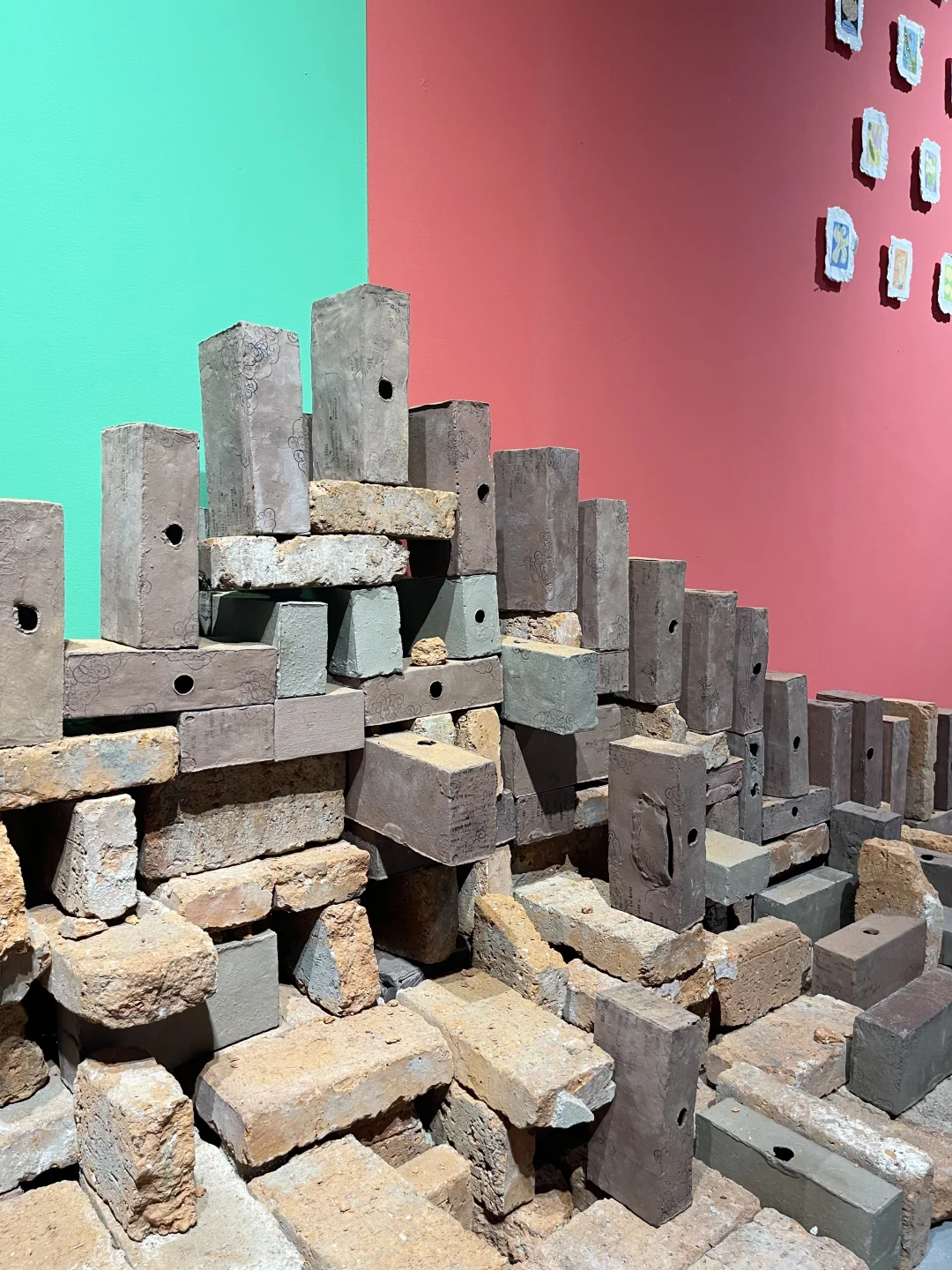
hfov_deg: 54.9
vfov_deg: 69.4
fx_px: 917
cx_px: 476
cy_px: 635
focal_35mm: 25
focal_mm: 5.1
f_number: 1.6
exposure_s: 1/50
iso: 100
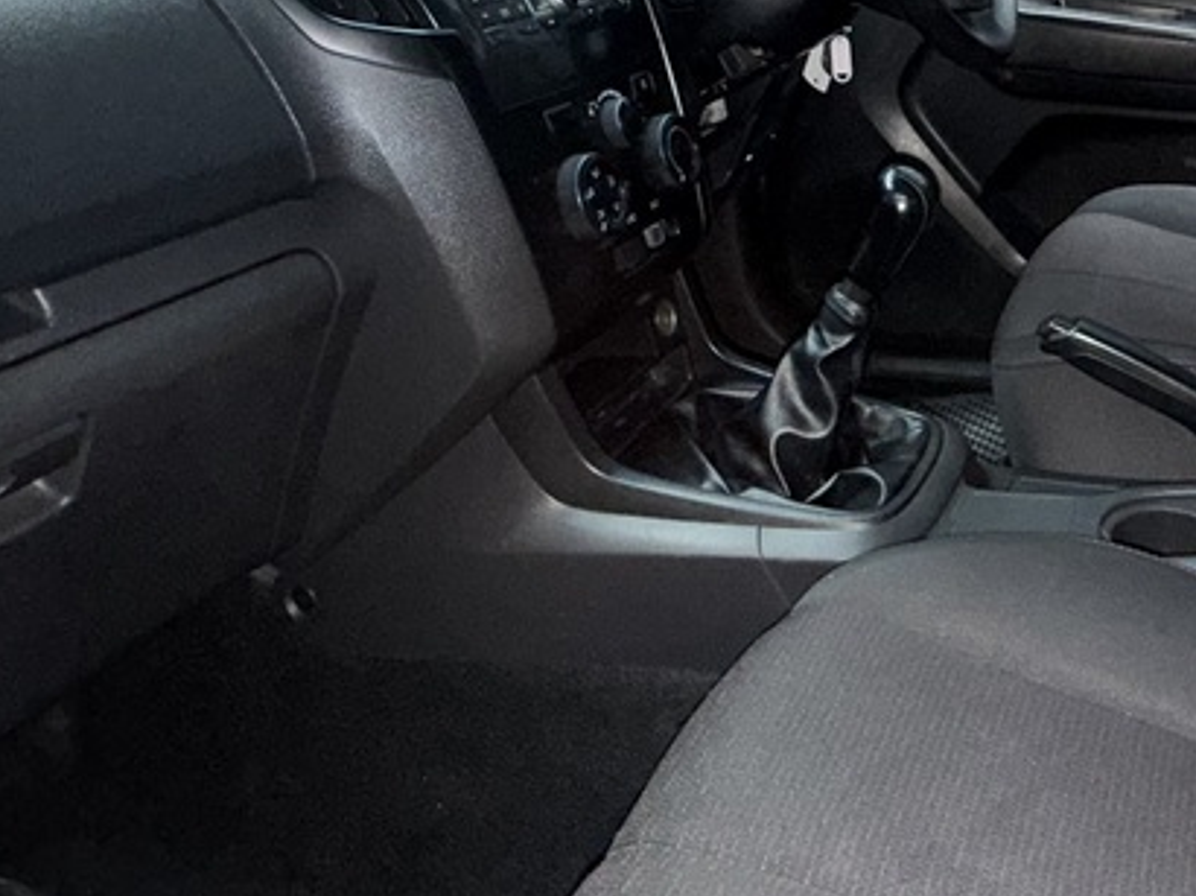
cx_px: 998
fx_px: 1209
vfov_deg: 40.2
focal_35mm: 35
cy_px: 309
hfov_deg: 48.9
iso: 250
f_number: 2.2
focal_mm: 2.22
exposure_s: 1/33
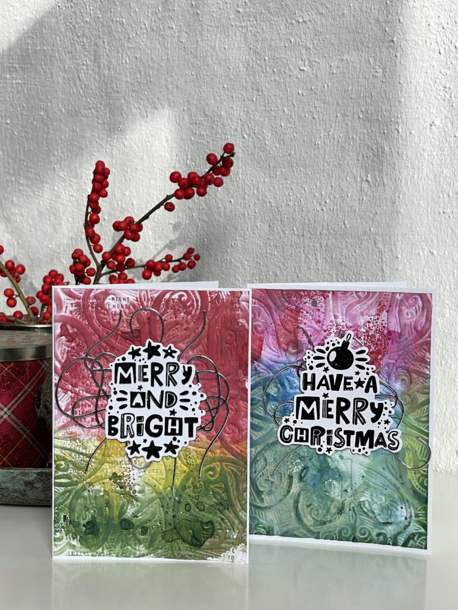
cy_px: 306
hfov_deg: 27.5
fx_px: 935
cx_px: 231
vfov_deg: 36.2
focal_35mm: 53
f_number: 2
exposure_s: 1/134
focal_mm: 6
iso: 25
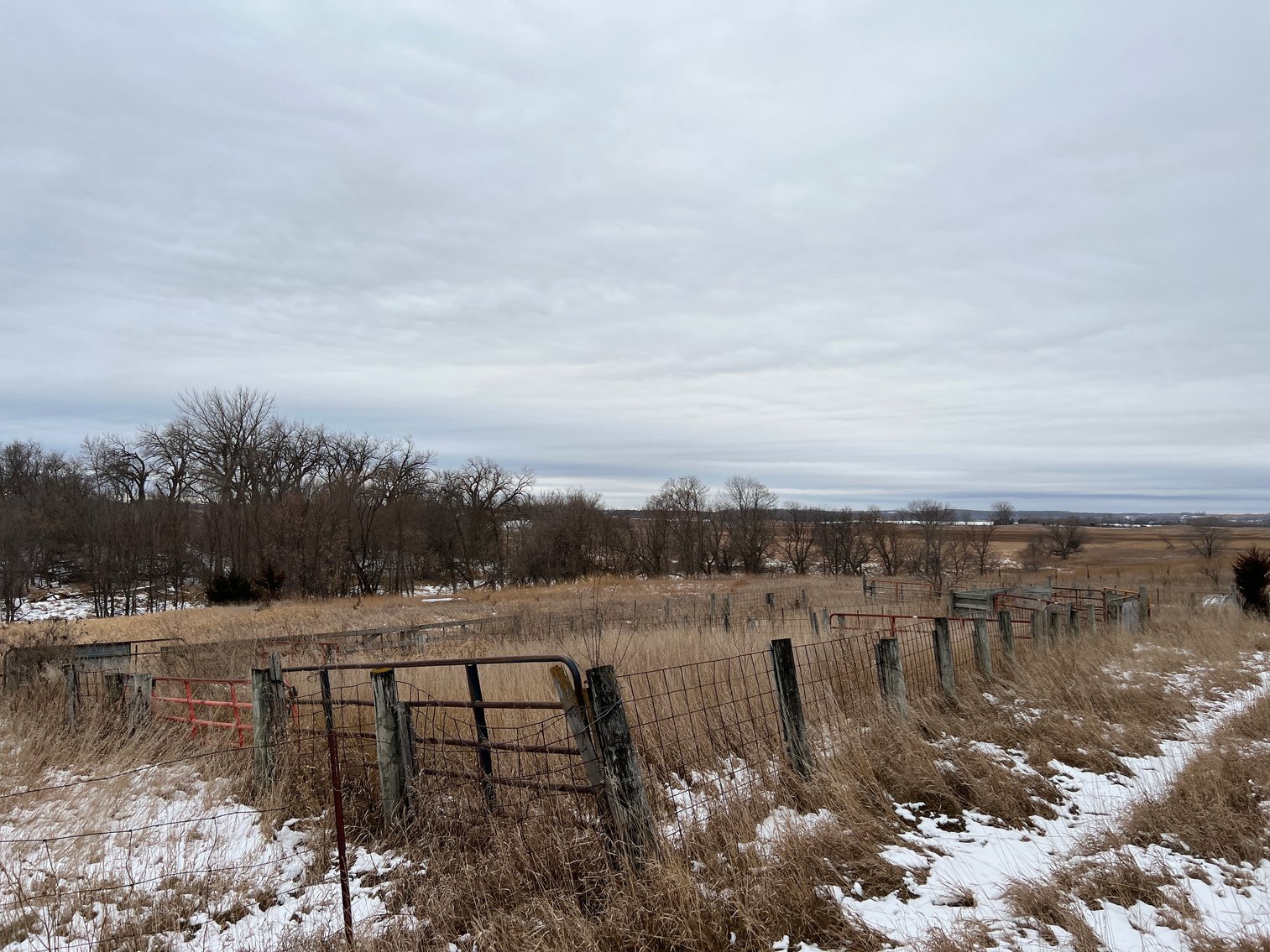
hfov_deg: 67.3
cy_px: 476
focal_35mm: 26
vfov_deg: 53.1
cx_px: 635
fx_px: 954
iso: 50
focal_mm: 5.7
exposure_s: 1/4274
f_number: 1.5
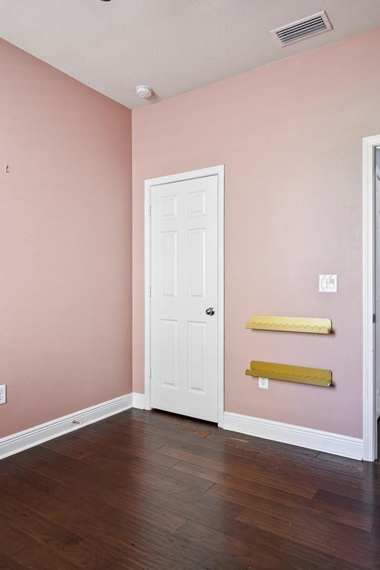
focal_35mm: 23
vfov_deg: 76.1
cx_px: 195
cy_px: 281
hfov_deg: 55.1
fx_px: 364
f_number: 7.1
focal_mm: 10
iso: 100
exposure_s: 1/5
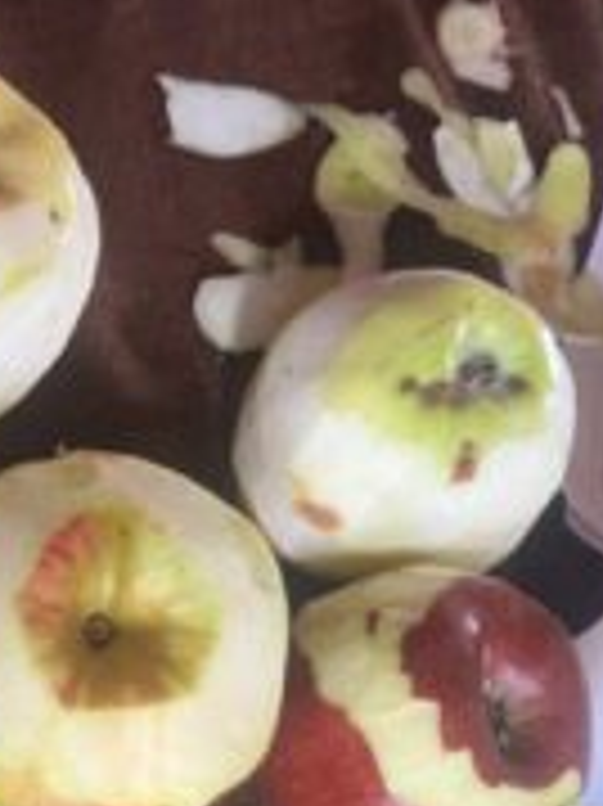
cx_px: 32
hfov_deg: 24.3
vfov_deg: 30.2
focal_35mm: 58
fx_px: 1349
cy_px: 860
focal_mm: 5.1
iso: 500
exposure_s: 1/60
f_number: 1.6
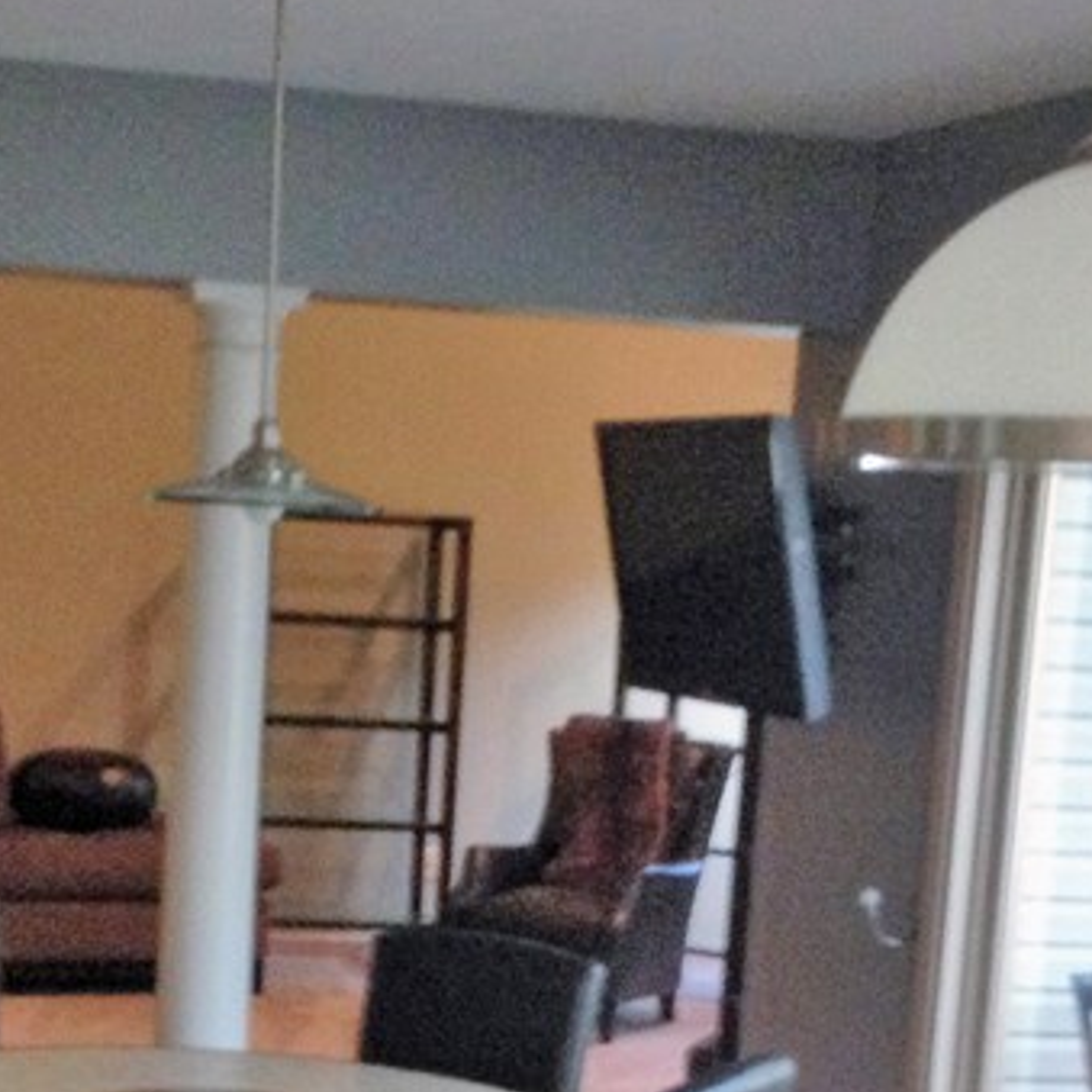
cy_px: 1015
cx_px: 387
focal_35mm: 88
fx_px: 3141
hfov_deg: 19.7
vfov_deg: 19.3
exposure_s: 1/20
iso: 320
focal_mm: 4.12
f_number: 2.4
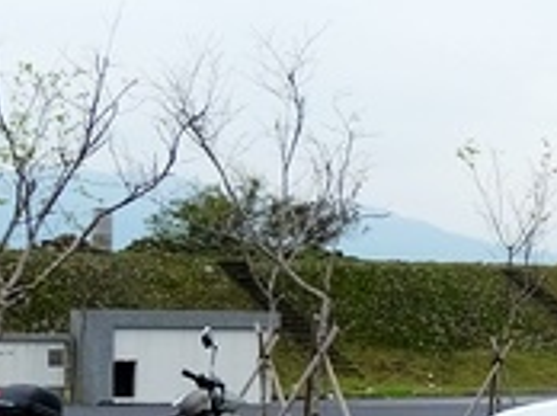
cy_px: 293
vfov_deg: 10.9
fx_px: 2185
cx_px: 916
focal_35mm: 136
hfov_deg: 13.4
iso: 400
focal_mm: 16
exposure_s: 1/850
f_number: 3.5
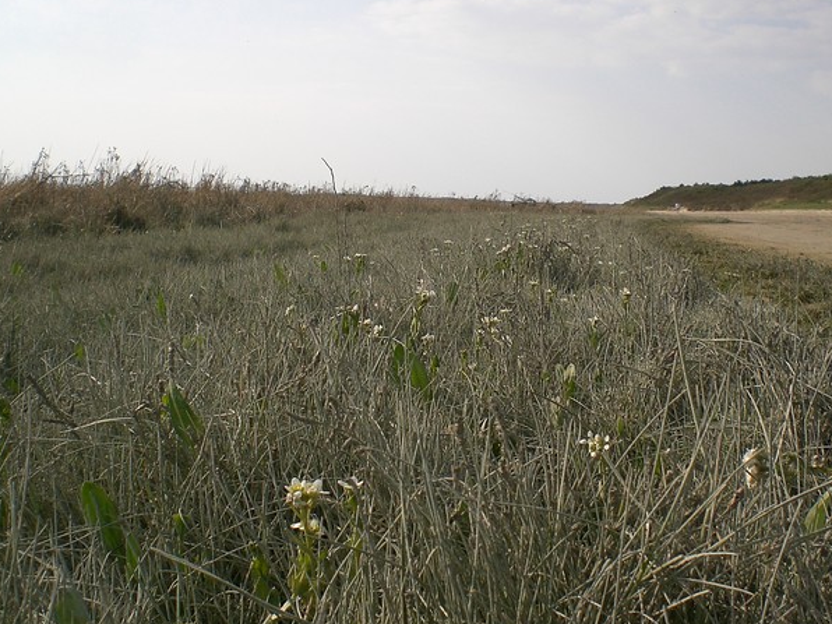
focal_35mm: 51
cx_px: 462
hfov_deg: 37.4
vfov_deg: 28.6
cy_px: 320
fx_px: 1226
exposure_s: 1/500
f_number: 4.4
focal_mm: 6.3
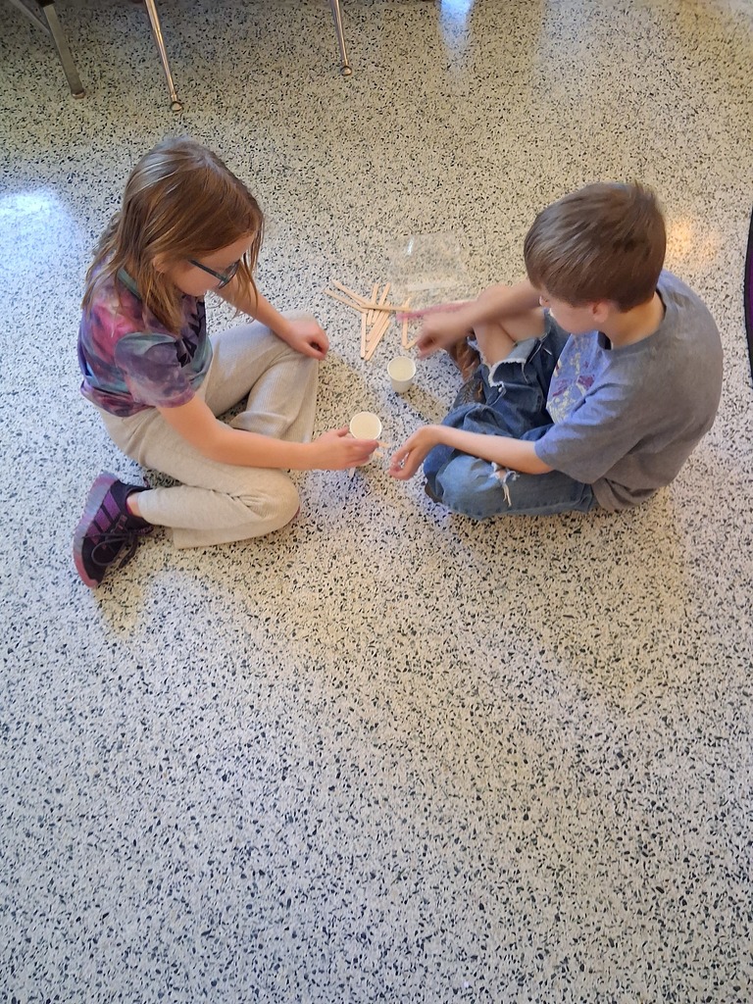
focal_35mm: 27
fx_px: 783
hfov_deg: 51.4
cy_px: 502
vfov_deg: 65.3
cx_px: 376
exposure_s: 1/25
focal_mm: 4
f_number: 1.8
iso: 800
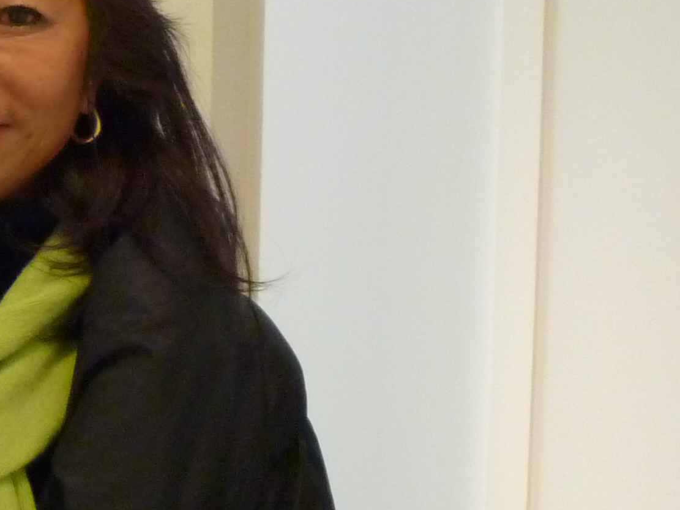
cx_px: -406
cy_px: 166
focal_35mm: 90
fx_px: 1768
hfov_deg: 18.6
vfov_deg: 16.4
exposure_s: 1/30
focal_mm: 4.5
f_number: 2.8
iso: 320
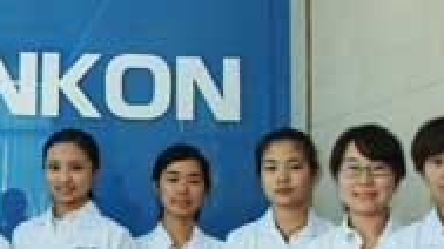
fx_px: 976
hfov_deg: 24.5
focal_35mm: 83
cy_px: 186
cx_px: 1
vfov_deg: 14.5
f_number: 3.8
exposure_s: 1/100
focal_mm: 20
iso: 400
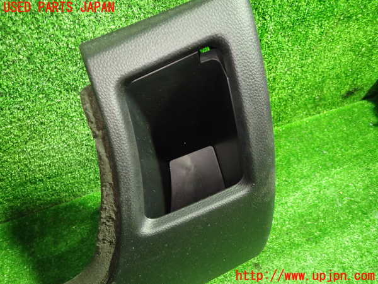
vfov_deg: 54.9
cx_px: 189
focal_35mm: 25
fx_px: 273
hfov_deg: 69.4
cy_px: 142
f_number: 2
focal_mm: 4.5
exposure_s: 1/30
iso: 640
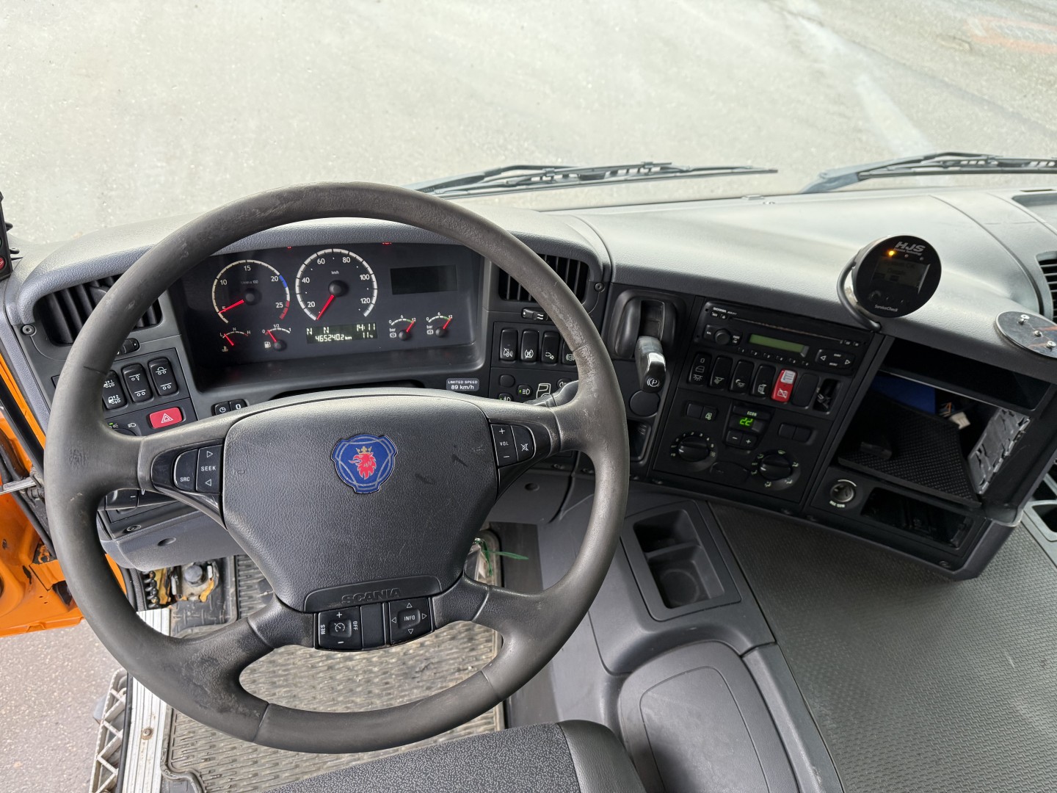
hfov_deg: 71.6
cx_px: 528
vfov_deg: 56.8
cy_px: 396
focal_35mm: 24
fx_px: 733
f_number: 1.78
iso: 200
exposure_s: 1/121
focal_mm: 6.76
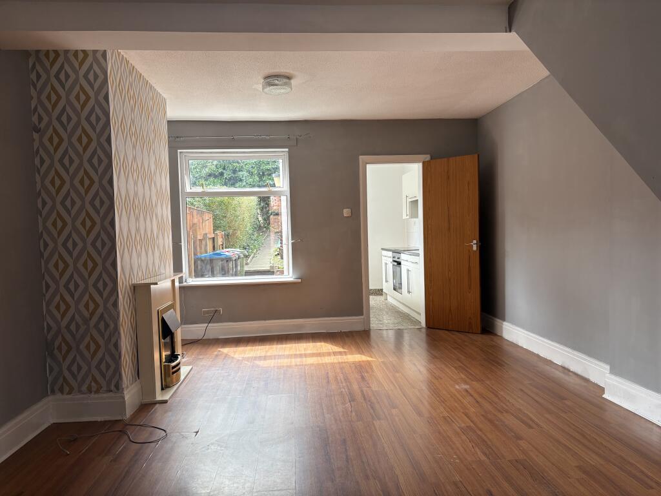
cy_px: 248
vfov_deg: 53.1
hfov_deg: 67.3
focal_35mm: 26
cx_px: 330
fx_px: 496
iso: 50
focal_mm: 5.96
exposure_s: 1/160
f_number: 1.6
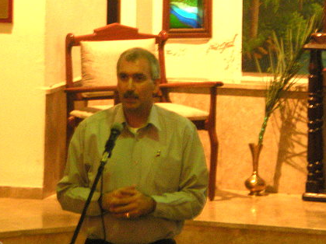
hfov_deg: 14.5
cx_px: 137
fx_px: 1280
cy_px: 119
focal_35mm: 136
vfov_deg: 10.9
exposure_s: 1/8
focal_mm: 18.9
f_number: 5.9
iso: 272
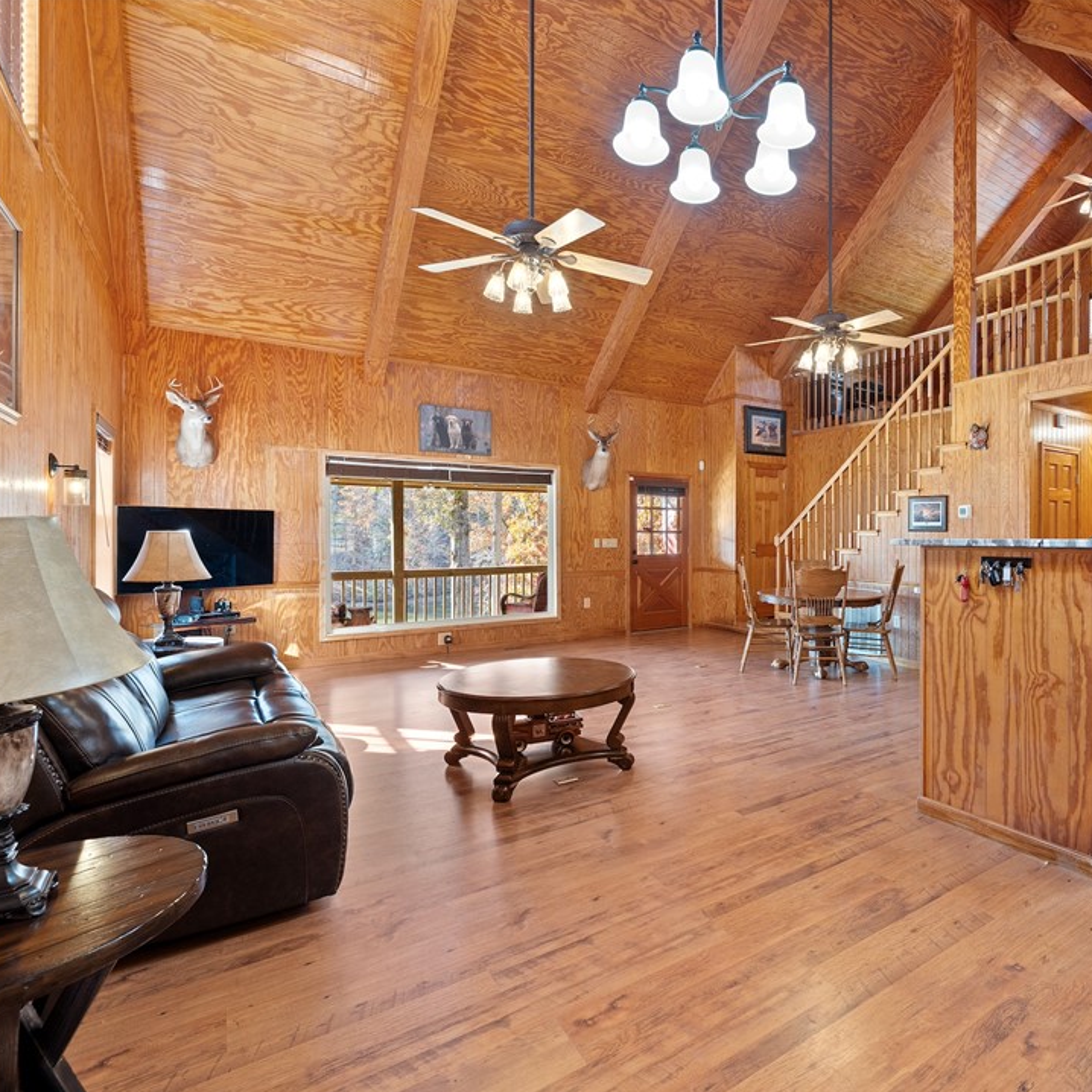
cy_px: 547
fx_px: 642
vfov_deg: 80.7
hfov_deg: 78.0
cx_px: 733
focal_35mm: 18
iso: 400
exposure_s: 1/2
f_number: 6.3
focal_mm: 14
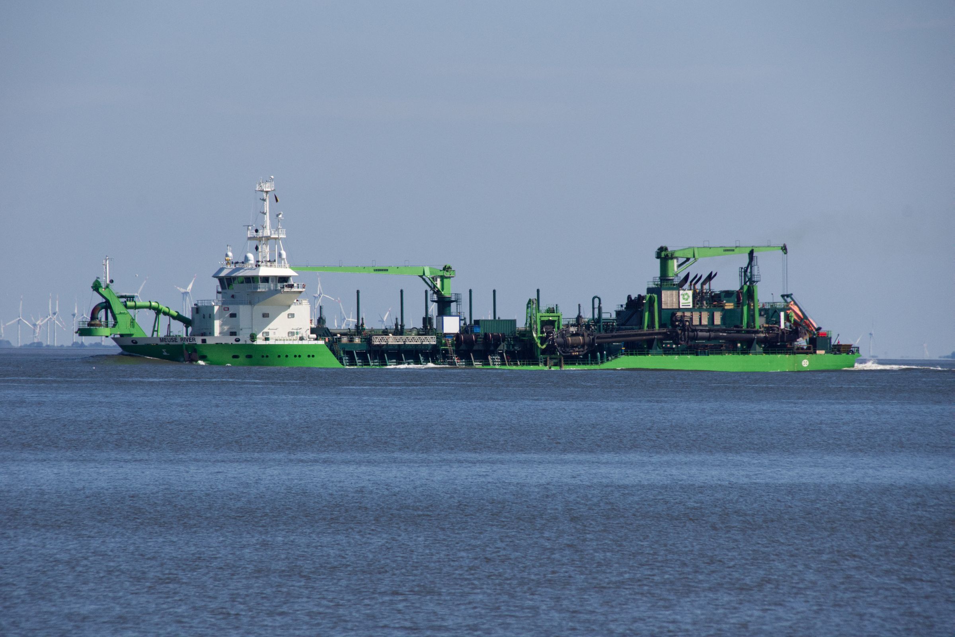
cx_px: 478
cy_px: 318
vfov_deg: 3.1
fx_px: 11937
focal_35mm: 450
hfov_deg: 4.6
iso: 400
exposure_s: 1/800
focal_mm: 300
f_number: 11
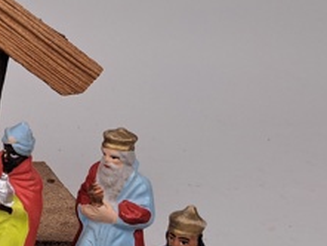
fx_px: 822
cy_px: 123
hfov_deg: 18.7
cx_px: -215
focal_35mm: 87
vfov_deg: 17.0
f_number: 1.8
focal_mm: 5.23
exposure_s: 1/112
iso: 50
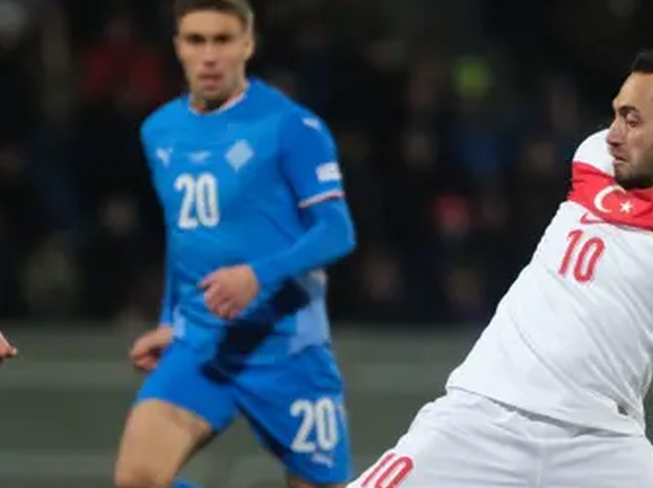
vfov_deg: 1.4
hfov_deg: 1.9
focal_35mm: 1068
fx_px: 20125
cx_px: 392
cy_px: 376
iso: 2500
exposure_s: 1/1250
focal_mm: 280
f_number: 2.8
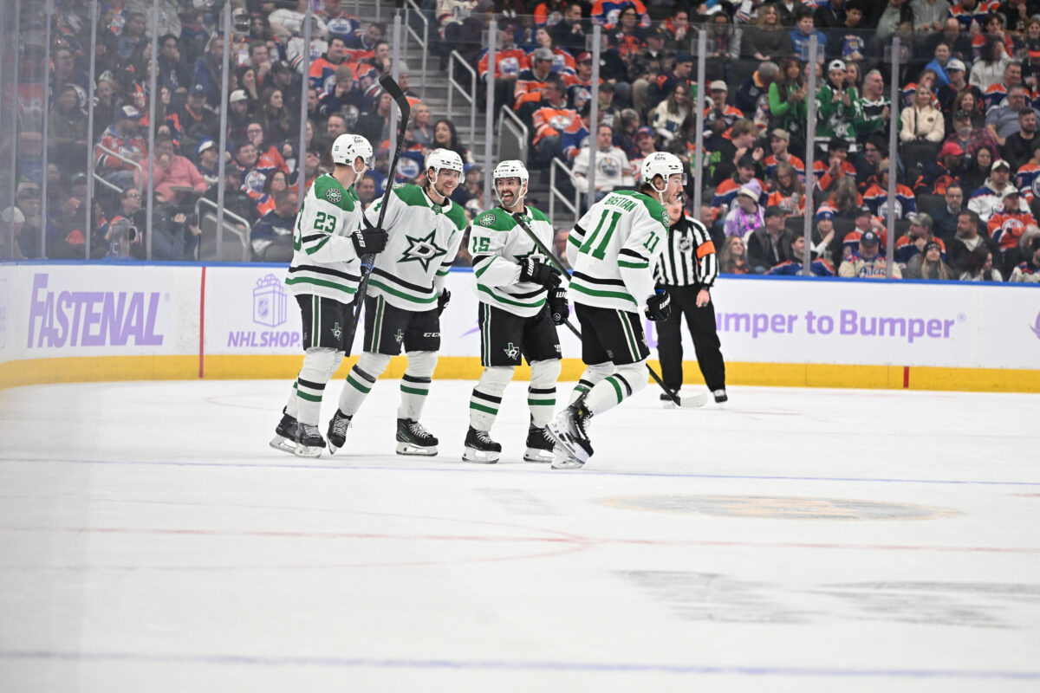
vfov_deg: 6.9
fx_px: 5777
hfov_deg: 10.3
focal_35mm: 200
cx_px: 520
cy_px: 346
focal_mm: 200
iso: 1600
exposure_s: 1/640
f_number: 4
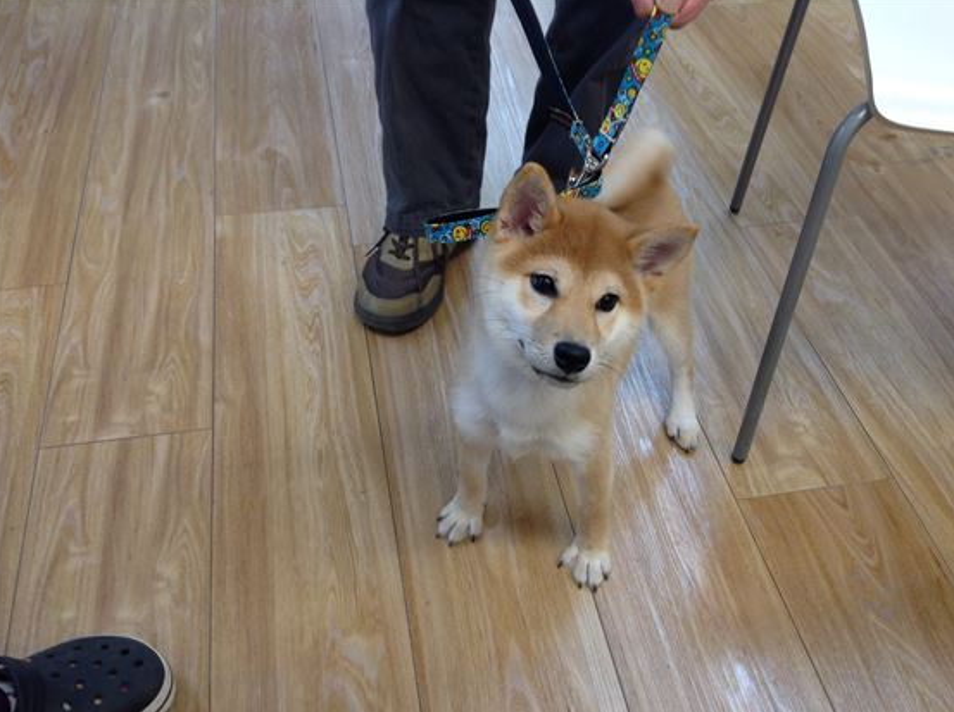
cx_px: 509
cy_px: 381
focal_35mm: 38
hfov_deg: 49.0
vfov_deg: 37.6
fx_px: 1046
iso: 50
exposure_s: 1/30
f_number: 2.4
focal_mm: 4.28
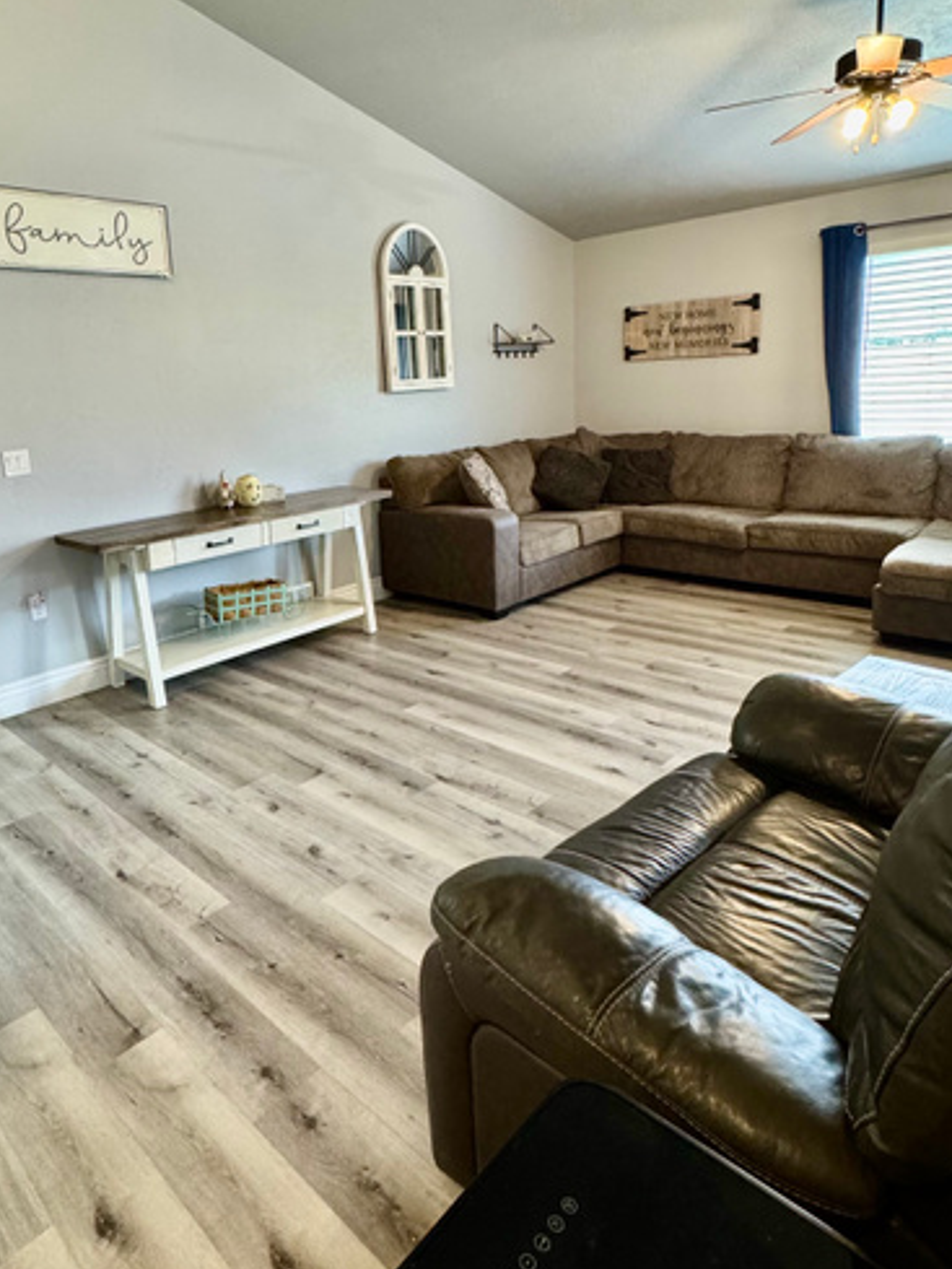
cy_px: 514
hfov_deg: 60.1
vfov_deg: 75.6
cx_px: 342
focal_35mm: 22
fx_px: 806
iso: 400
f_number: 2.2
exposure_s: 1/60
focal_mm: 2.22
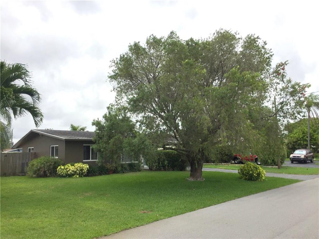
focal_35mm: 29
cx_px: 160
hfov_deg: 61.7
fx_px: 267
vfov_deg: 48.2
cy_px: 120
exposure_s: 1/2825
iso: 32
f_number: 2.2
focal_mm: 4.15
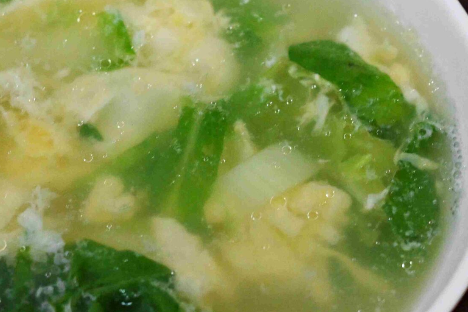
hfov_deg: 11.8
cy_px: 197
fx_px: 2262
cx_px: 213
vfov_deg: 7.9
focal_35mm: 174
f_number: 3.2
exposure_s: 1/200
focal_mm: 50
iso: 1600
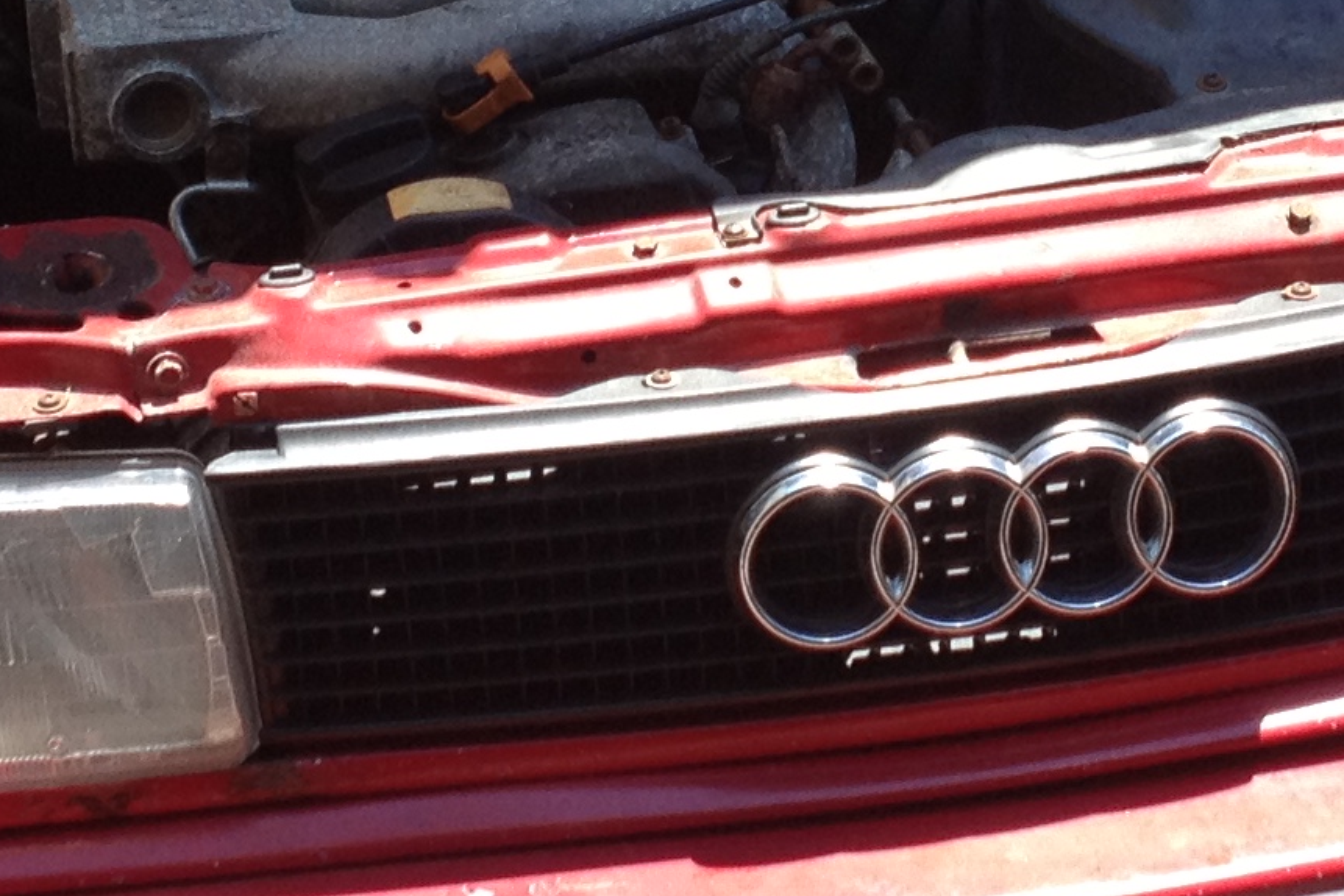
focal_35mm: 138
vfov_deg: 9.9
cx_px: 785
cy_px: 165
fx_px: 5152
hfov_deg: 14.9
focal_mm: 4.28
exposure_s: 1/431
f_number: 2.4
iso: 64
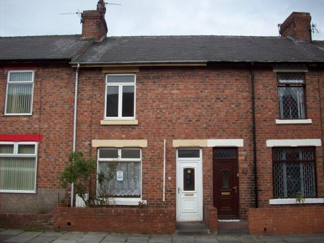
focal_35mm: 37
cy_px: 122
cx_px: 162
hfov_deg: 50.1
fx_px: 346
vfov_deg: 38.7
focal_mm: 6.2
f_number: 2.8
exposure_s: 1/565
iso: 80
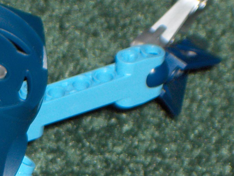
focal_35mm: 395
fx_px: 2671
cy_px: 204
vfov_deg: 3.8
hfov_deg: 5.0
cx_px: -86
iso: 100
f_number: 4.9
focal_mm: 24
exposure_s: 1/125
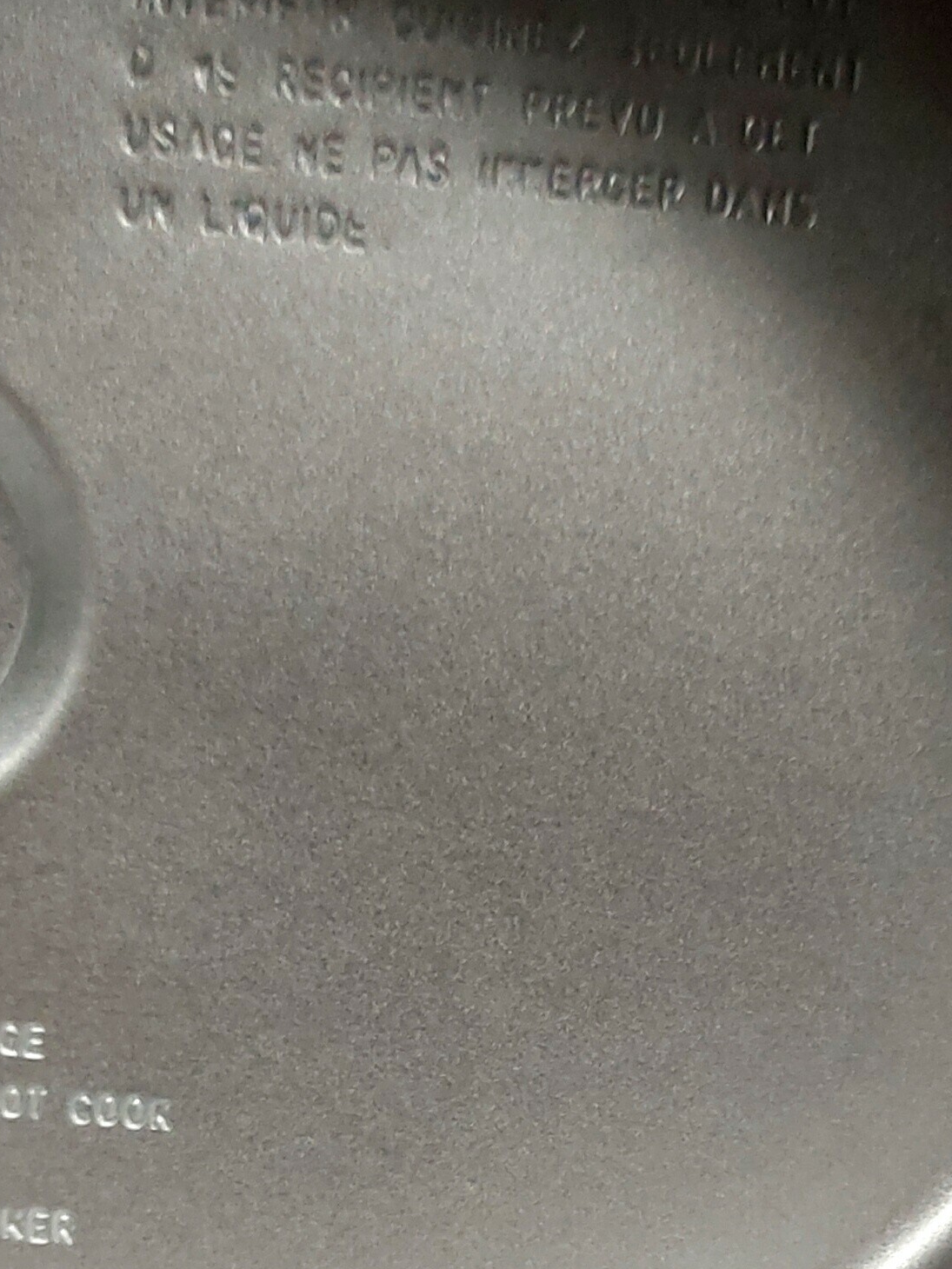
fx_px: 2787
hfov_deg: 19.4
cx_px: 540
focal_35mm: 76
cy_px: 1375
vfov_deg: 24.1
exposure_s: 1/60
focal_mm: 5.23
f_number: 1.8
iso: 160
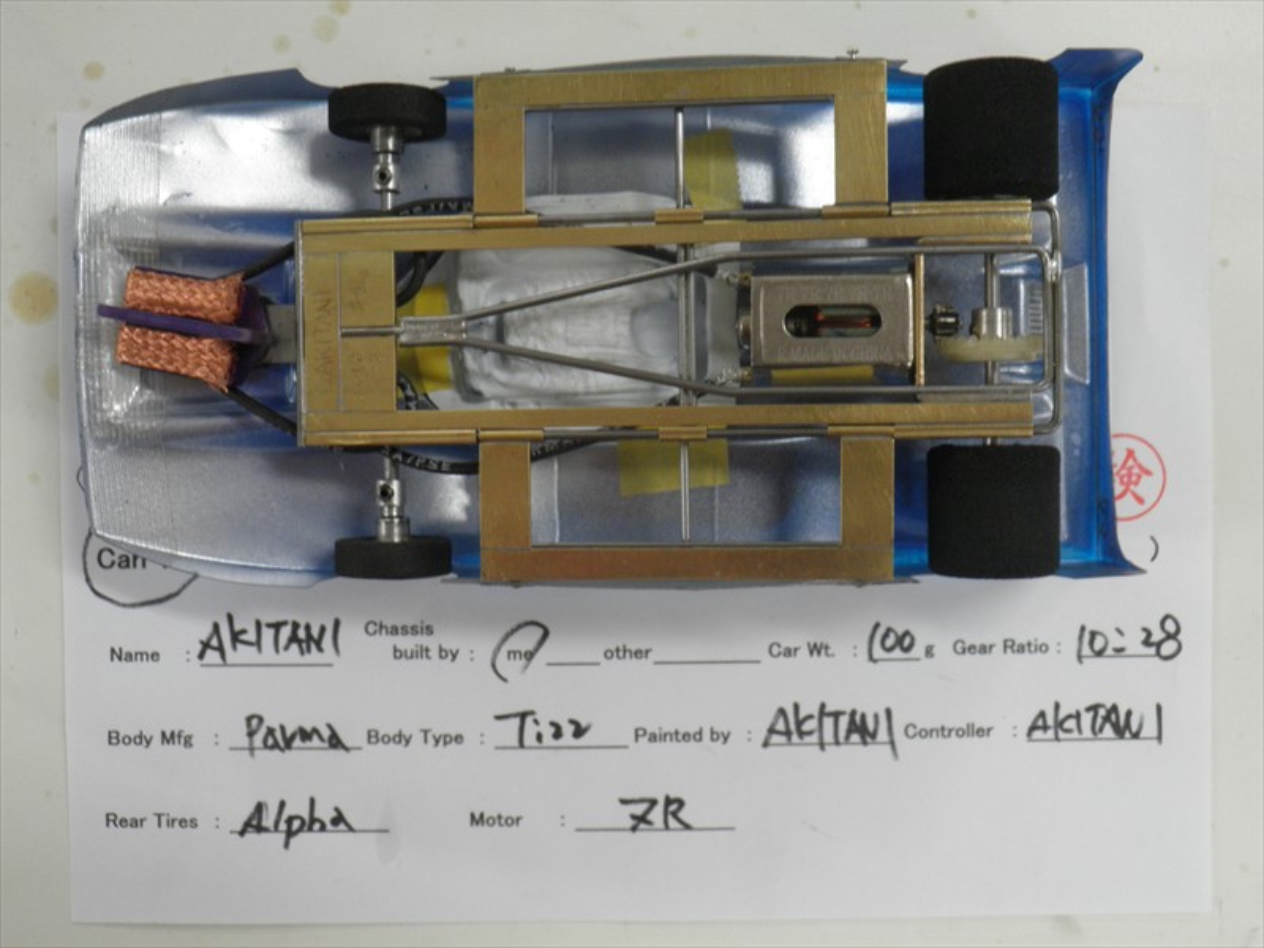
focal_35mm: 41
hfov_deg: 45.8
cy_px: 474
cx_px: 632
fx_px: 1497
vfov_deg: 35.1
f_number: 3.9
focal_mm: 7.3
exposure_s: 1/15
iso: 200
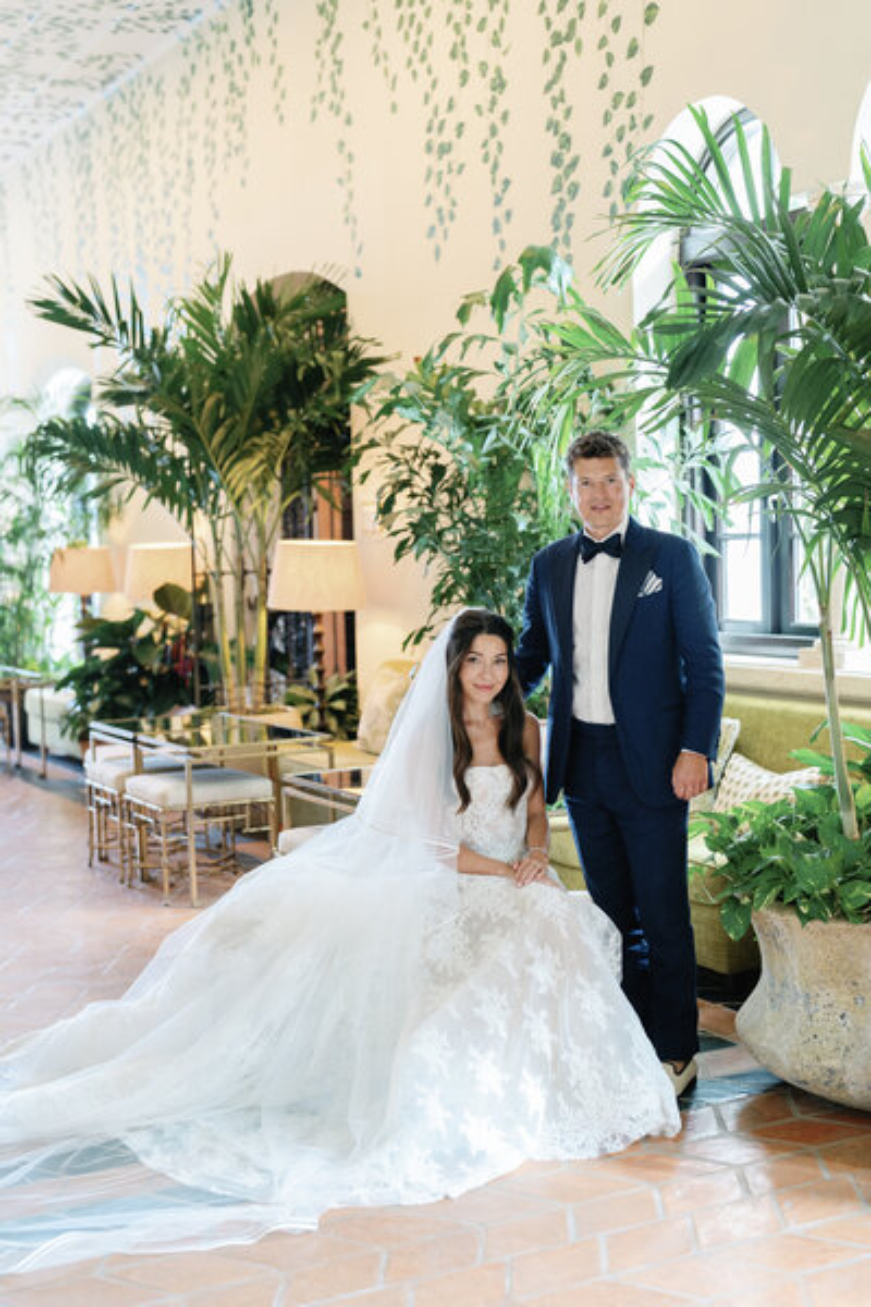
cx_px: 436
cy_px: 654
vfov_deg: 39.6
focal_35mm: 50
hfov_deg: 27.0
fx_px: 1814
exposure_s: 1/80
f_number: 2
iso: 1000
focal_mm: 50
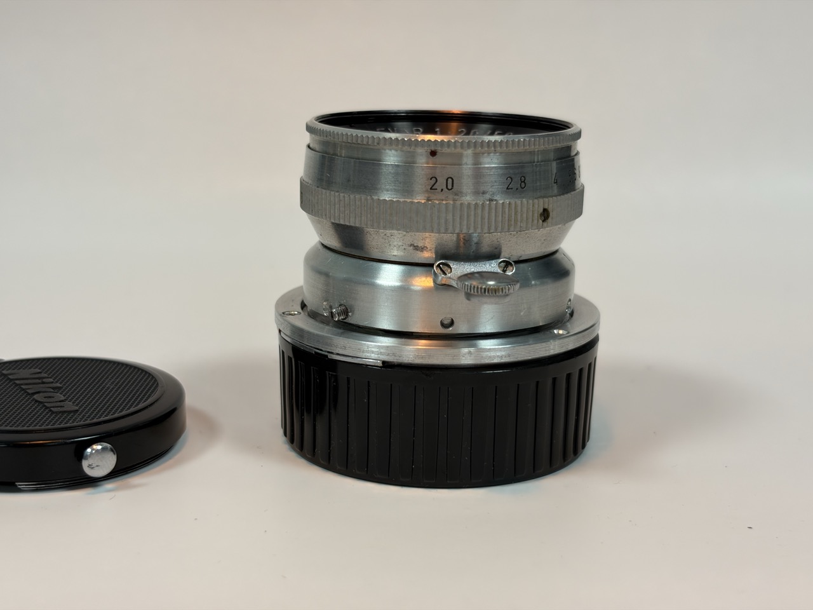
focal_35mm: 52
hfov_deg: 36.8
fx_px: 1221
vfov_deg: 28.0
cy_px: 305
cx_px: 406
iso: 40
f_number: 1.6
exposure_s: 1/100
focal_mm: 5.96
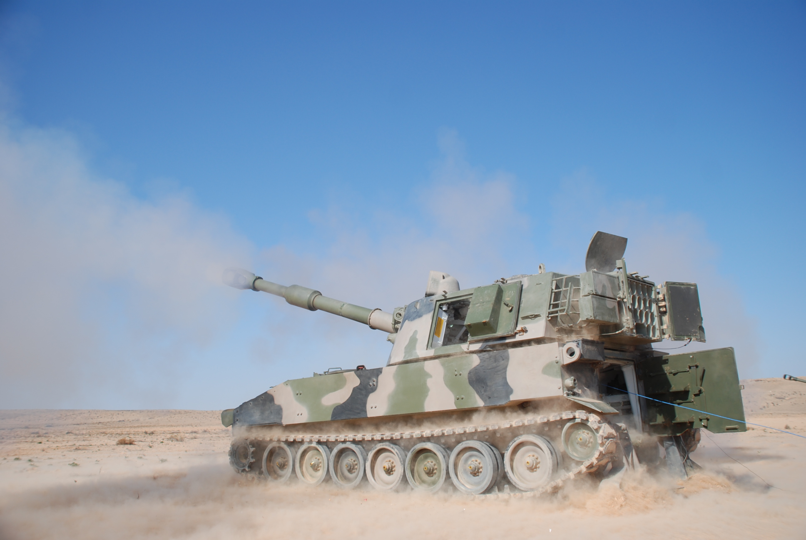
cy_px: 270
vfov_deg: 40.1
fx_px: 740
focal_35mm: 33
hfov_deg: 57.2
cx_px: 403
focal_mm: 22
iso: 100
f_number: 3.8
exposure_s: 1/1000
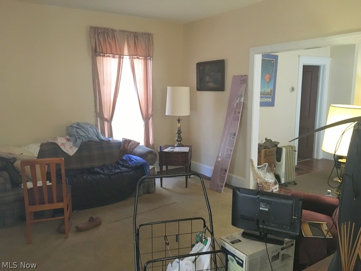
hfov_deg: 61.7
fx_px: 302
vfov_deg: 48.2
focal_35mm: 29
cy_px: 136
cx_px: 180
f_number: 2.2
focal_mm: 4.15
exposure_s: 1/30
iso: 160
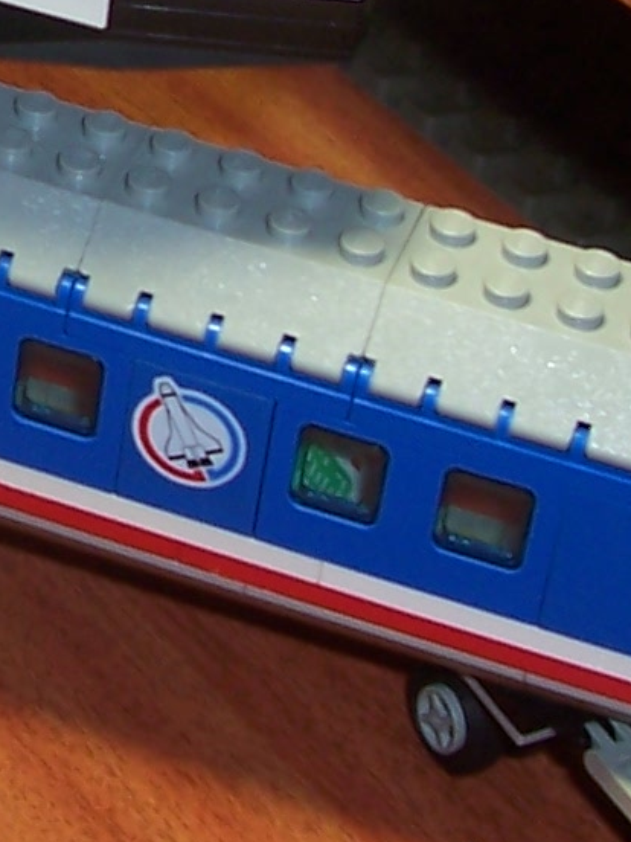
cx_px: -210
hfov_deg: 10.2
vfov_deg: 13.7
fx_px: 3451
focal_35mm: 142
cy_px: -29
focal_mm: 5.6
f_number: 2.7
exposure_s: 1/60
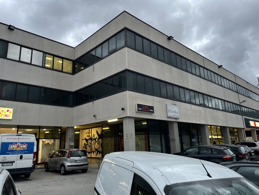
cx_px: 130
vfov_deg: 53.1
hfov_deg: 67.3
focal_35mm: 26
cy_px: 98
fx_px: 195
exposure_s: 1/100
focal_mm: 4.2
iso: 125
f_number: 1.6
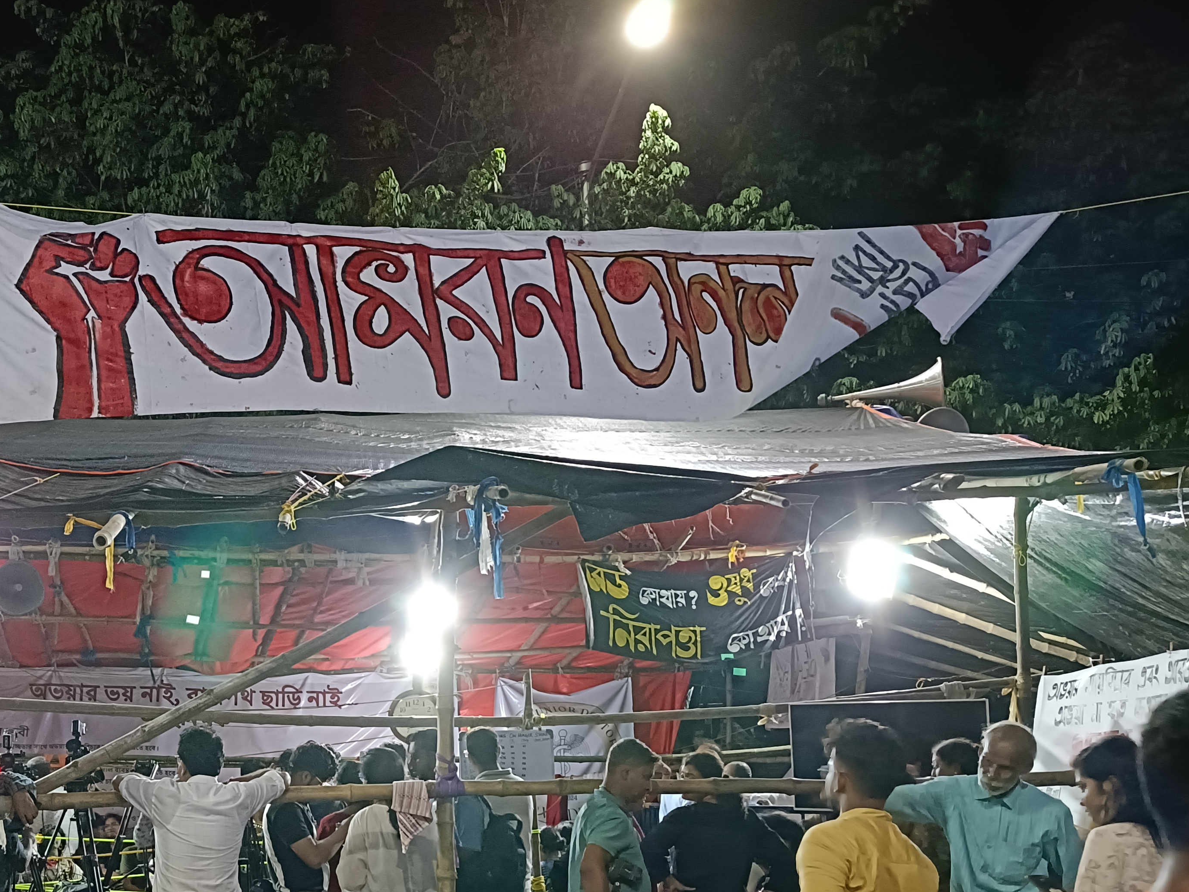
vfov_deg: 33.9
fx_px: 1443
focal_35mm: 42
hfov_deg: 43.7
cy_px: 616
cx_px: 331
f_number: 1.7
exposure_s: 1/50
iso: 3153
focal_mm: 4.7
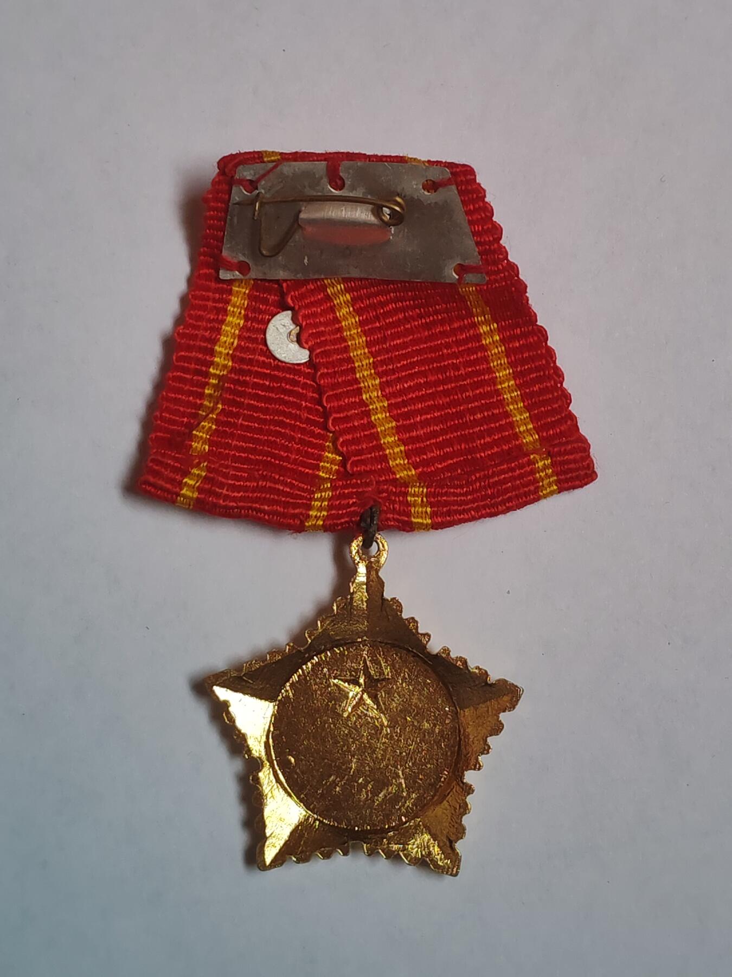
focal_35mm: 68
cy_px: 488
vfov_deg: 28.6
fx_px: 1917
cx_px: 366
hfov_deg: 21.6
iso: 200
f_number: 1.95
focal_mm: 5.52
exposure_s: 1/100
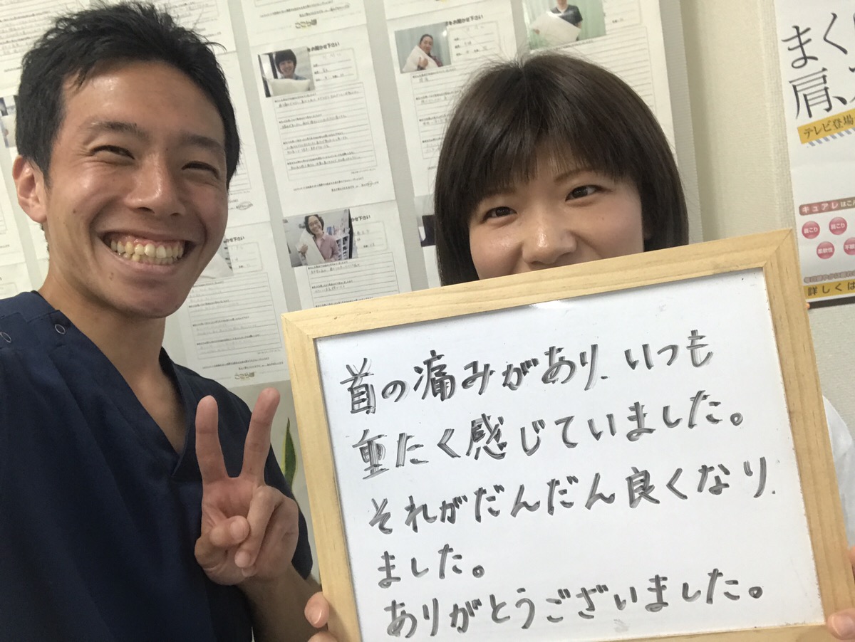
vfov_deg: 44.2
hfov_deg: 56.8
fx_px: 791
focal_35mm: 32
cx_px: 428
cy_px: 321
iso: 64
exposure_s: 1/33
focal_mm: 2.87
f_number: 2.2
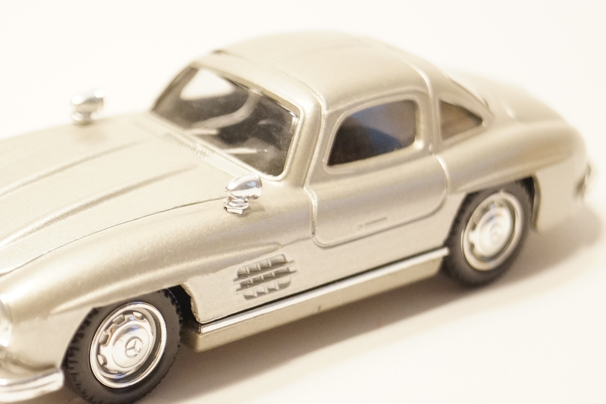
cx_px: 241
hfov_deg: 18.6
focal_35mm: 110
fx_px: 1851
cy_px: 208
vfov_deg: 12.4
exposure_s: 1/80
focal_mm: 50
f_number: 5.6
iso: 2000
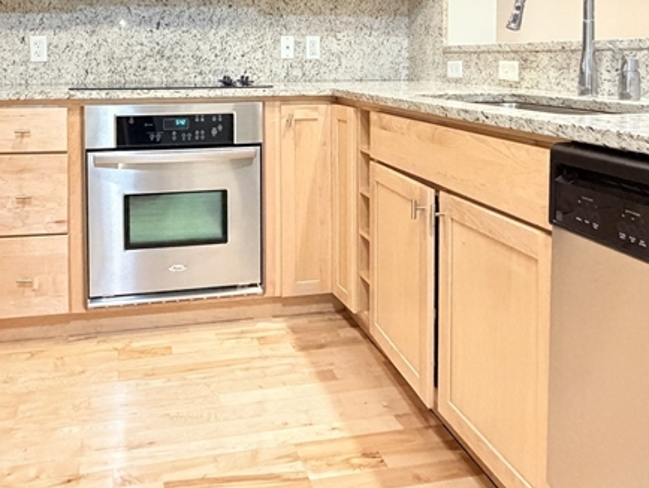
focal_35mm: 33
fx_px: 619
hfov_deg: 54.9
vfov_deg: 40.7
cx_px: 256
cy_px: 81
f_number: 2.2
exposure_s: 1/60
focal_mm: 2.22
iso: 1000
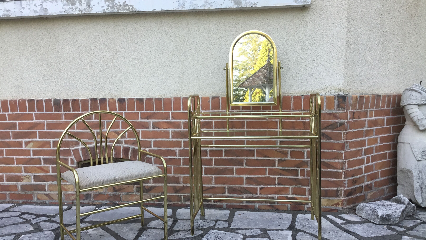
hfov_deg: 58.0
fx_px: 384
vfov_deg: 34.6
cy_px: 126
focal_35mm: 34
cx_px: 213
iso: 32
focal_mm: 3.3
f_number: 2.4
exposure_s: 1/100
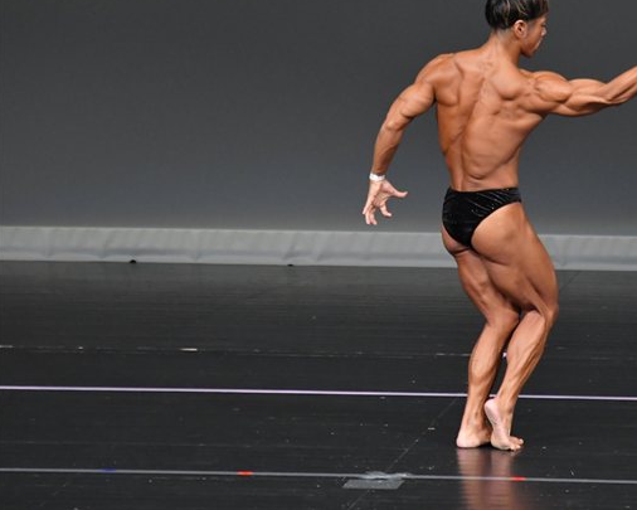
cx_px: 483
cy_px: 186
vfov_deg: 3.1
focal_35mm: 496
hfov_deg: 3.9
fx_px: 9353
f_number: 5.6
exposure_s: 1/400
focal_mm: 230
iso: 4000
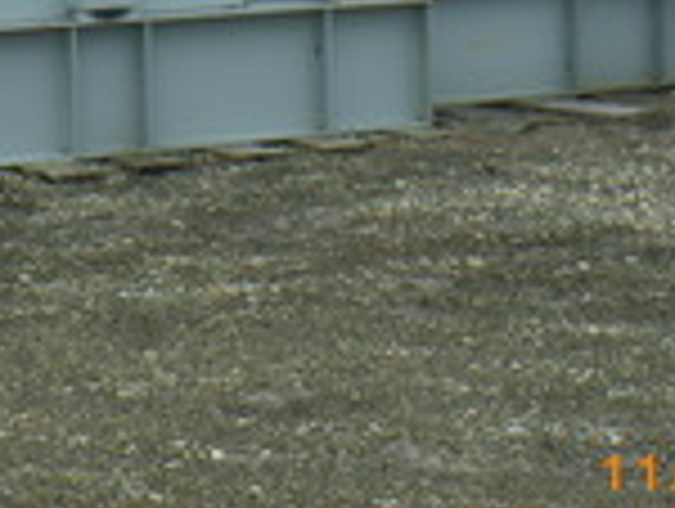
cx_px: 216
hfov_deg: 17.5
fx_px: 2187
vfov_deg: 13.0
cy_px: -45
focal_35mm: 112
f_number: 4.2
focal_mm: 7.5
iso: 80
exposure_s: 1/80
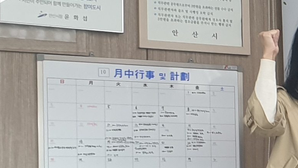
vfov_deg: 8.2
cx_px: 555
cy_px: 164
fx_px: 1169
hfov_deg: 13.0
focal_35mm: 148
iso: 100
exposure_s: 1/60
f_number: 2.4
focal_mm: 4.3
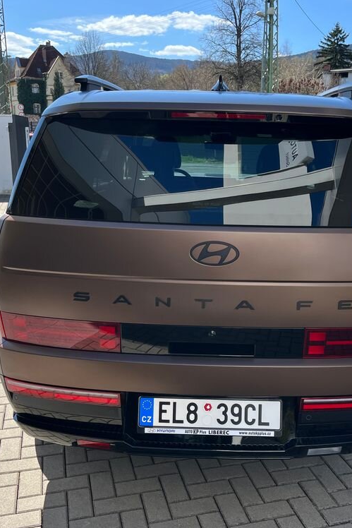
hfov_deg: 35.8
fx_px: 542
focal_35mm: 37
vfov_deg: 51.9
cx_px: 211
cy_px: 258
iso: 50
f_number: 1.6
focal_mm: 5.1
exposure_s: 1/1721
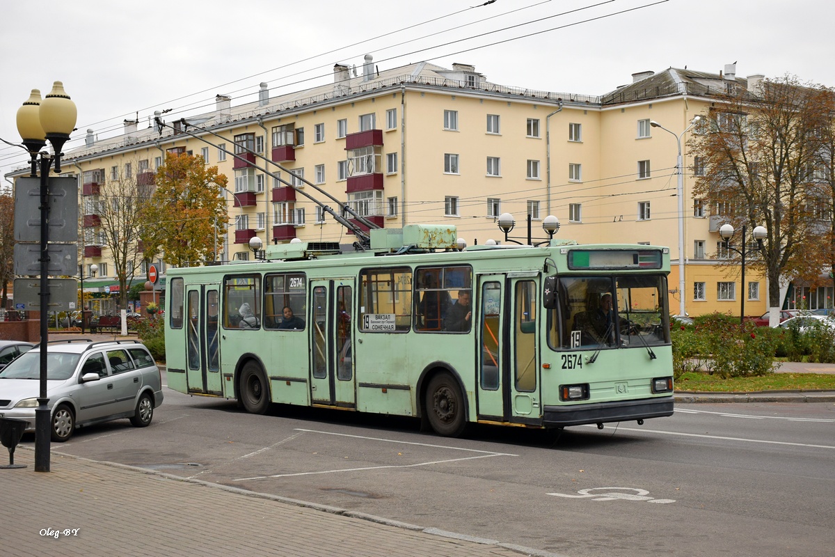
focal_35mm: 57
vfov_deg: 23.8
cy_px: 278
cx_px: 418
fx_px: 1322
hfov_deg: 35.1
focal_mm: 38
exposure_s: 1/500
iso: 400
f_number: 6.3
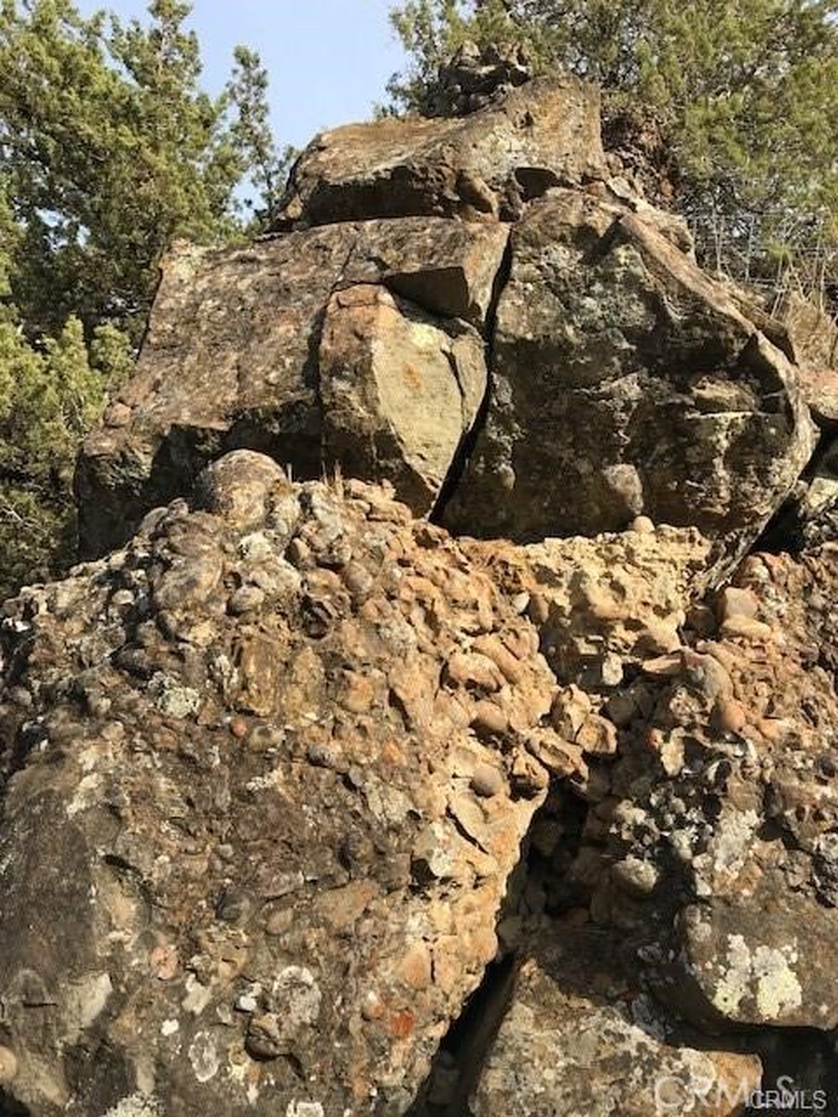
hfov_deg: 49.7
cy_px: 558
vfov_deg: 63.4
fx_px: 904
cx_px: 419
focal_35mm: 28
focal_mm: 3.99
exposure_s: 1/997
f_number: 1.8
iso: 20
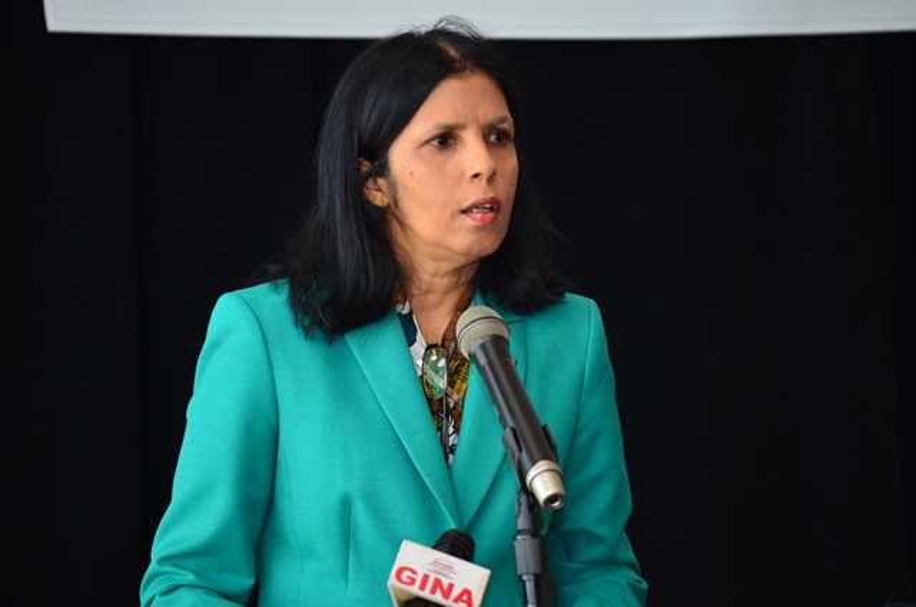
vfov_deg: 6.3
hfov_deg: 9.5
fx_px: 5523
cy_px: 304
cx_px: 458
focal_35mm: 218
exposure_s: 1/125
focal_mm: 145
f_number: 5.6
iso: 640
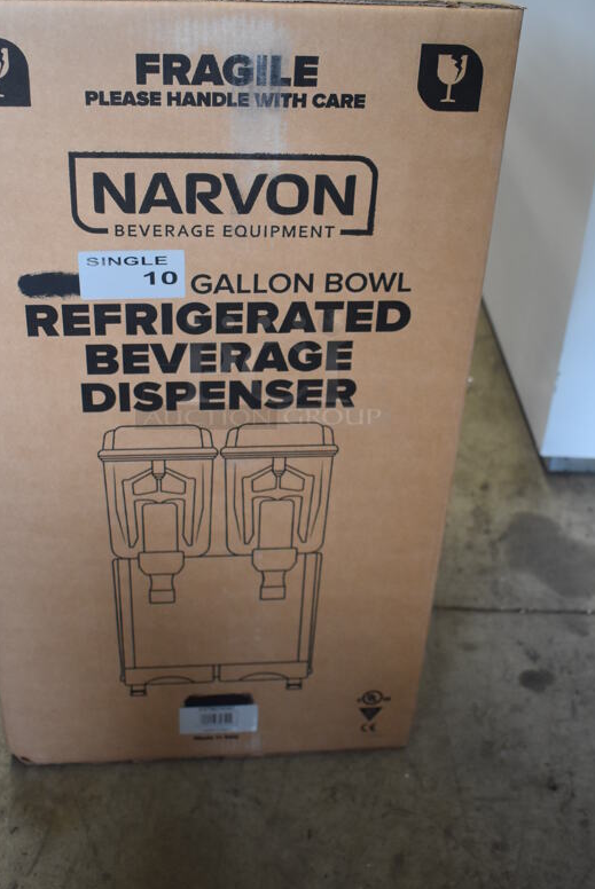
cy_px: 369
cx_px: 264
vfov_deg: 47.6
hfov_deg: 33.0
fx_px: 1004
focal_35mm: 41
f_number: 3.8
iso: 1100
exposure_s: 1/125
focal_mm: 23
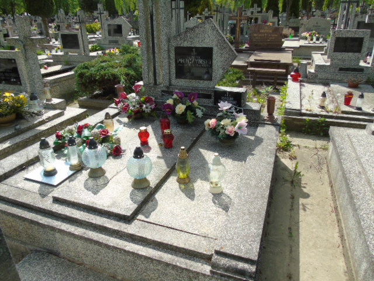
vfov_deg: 54.9
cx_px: 187
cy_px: 140
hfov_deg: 69.4
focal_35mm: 25
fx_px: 270
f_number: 3.4
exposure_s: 1/500
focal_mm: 4.4
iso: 80
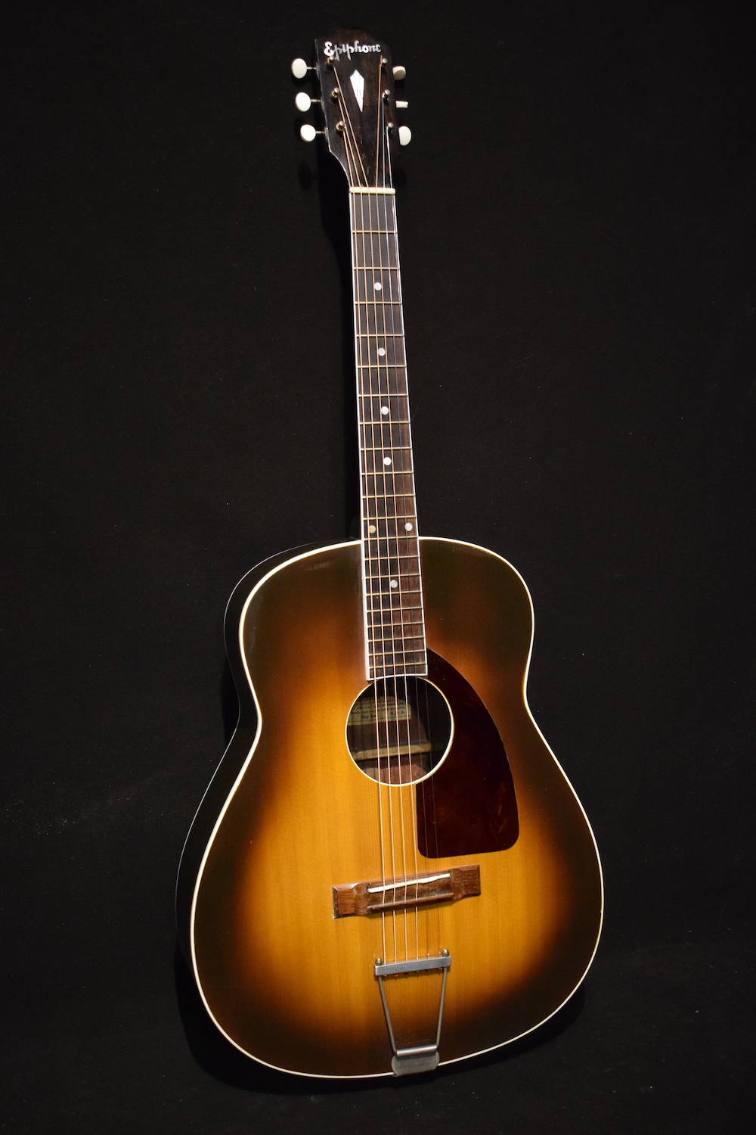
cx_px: 378
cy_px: 568
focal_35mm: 39
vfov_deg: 49.6
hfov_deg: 34.2
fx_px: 1228
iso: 3200
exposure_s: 1/20
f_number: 4
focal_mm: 26
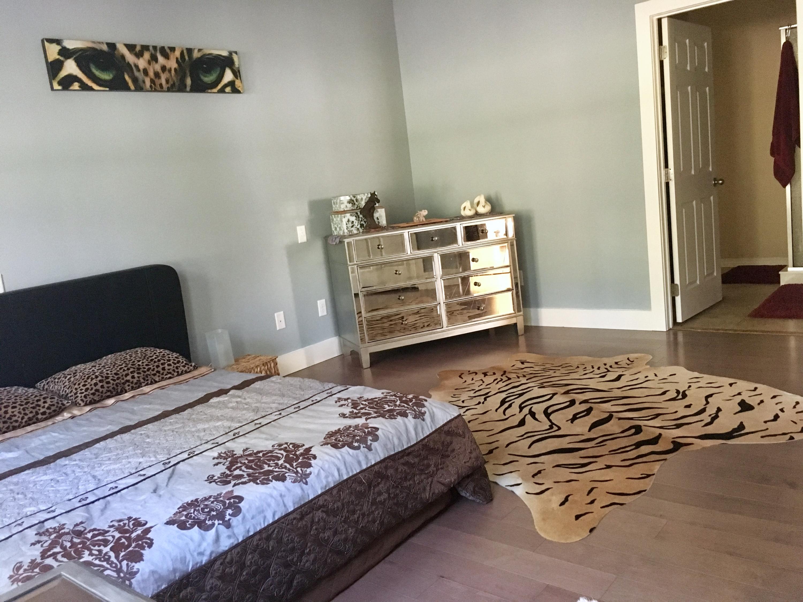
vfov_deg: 48.2
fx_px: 673
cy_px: 301
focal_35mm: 29
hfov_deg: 61.7
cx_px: 402
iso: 320
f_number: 2.2
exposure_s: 1/15
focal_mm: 4.15
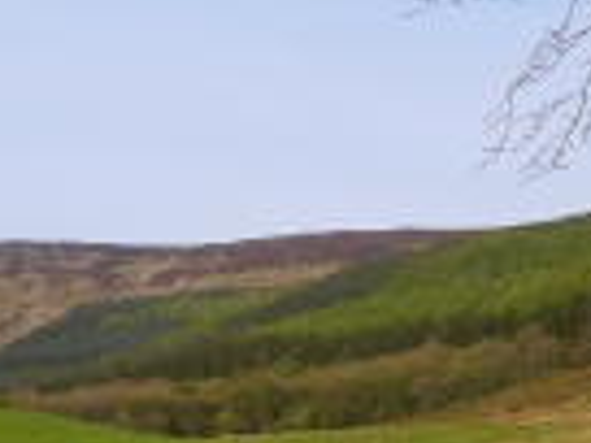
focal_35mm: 89
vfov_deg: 16.3
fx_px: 1519
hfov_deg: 21.4
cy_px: 421
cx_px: 30
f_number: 7.1
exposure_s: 1/320
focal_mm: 14
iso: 160
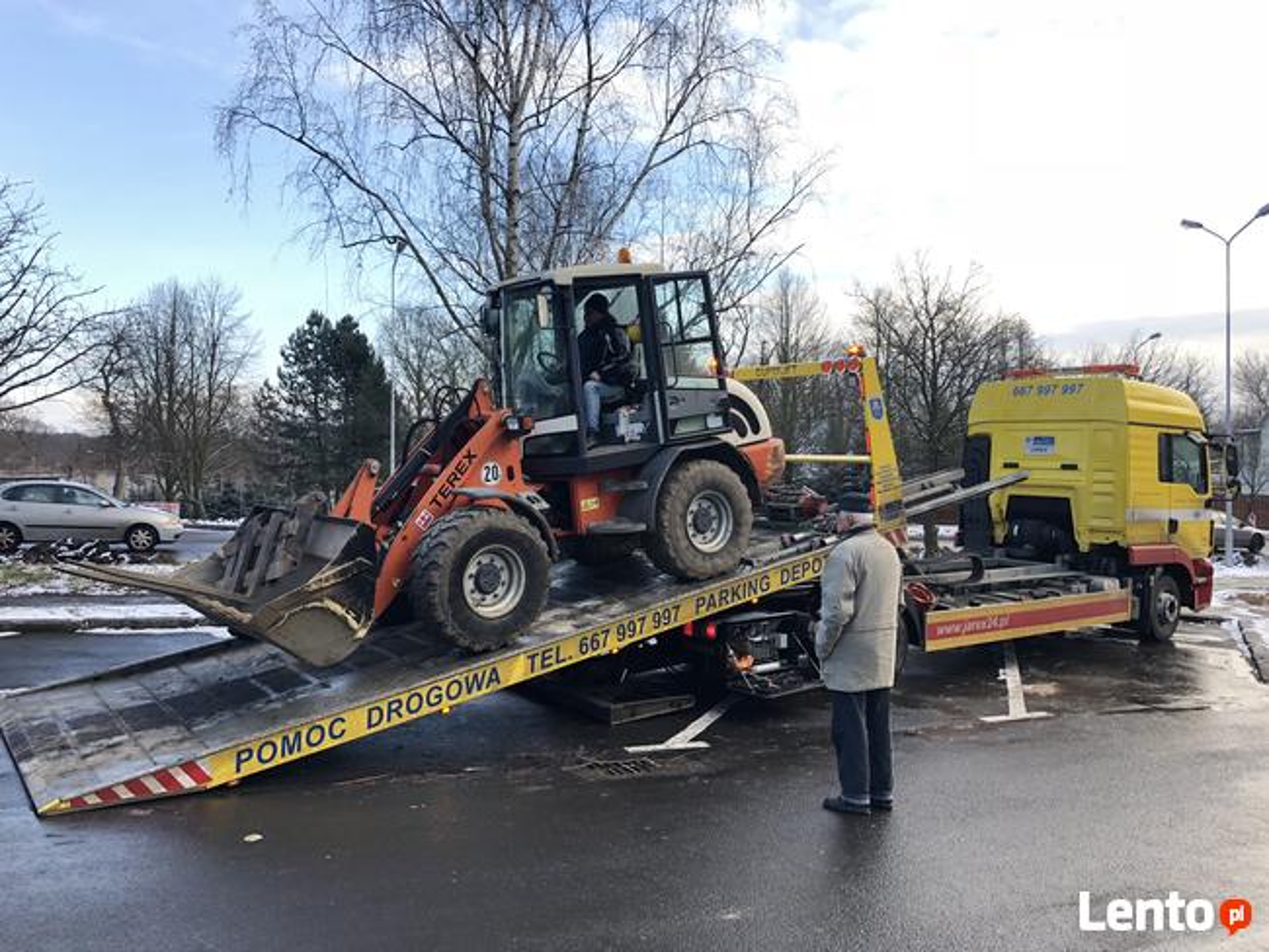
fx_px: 1027
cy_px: 476
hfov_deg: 63.4
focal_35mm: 28
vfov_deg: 49.8
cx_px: 634
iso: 20
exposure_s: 1/110
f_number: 1.8
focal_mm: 3.99
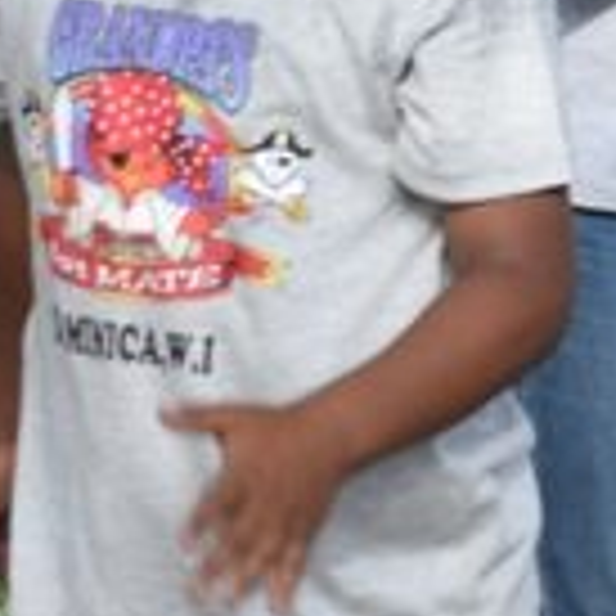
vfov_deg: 3.3
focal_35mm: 524
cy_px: 312
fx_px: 10553
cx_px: 1673
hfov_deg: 3.3
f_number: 7.1
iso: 400
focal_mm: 55
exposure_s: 1/200
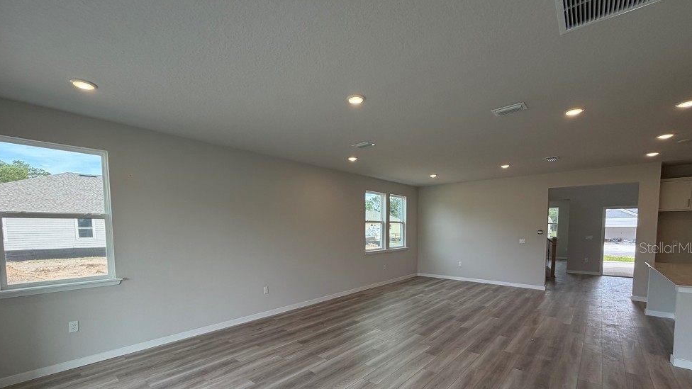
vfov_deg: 65.9
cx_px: 343
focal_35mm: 16
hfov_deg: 99.4
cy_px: 247
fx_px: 294
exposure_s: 1/120
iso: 80
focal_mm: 2.22
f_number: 2.2
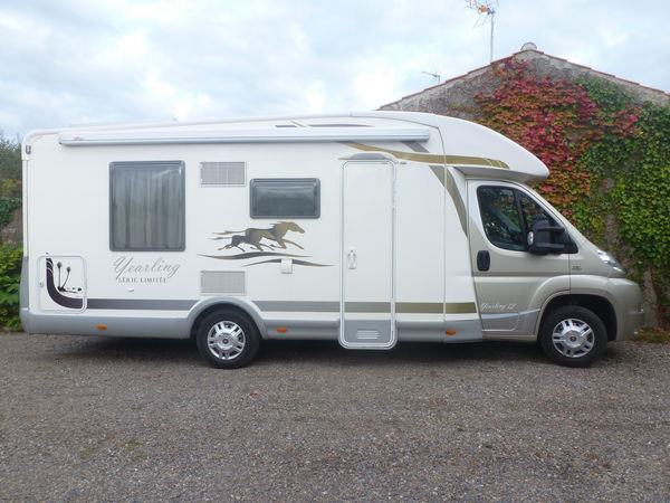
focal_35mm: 24
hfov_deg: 71.6
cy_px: 252
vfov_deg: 56.8
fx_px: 465
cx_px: 335
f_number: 3.3
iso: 100
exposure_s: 1/125
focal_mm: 4.3
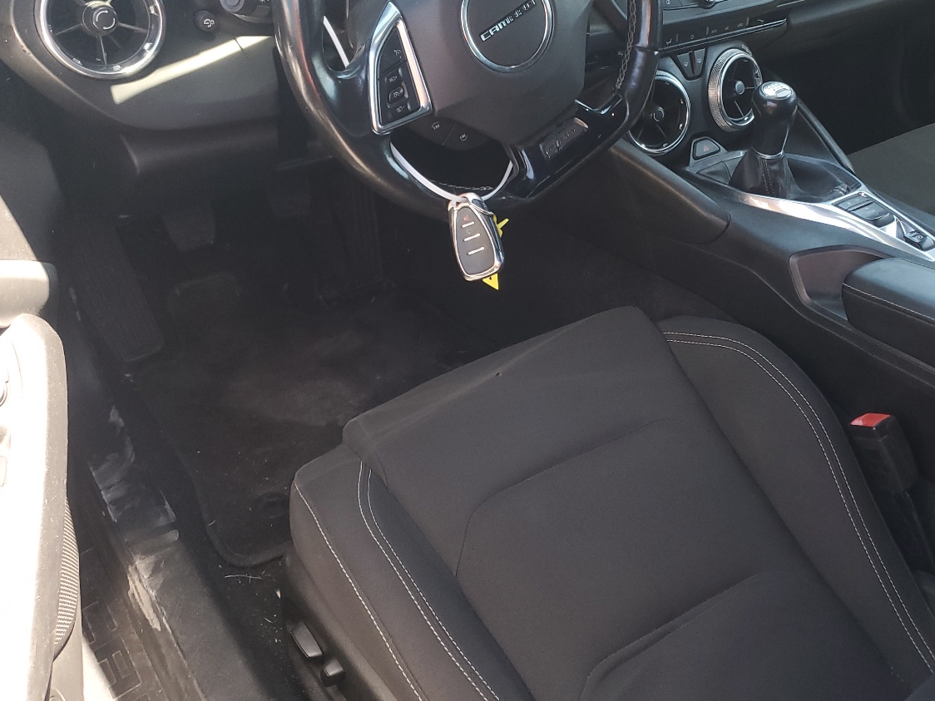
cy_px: 259
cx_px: 609
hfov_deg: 49.4
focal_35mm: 37
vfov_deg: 38.4
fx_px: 999
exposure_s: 1/120
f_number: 1.5
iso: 68
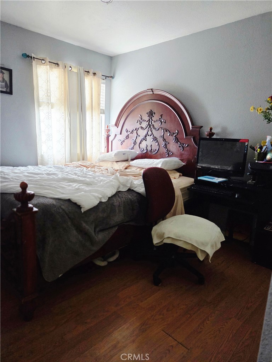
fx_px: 241
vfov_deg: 73.9
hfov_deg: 58.9
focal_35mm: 23
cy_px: 181
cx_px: 136
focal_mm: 5.4
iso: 1000
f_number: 1.8
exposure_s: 1/120
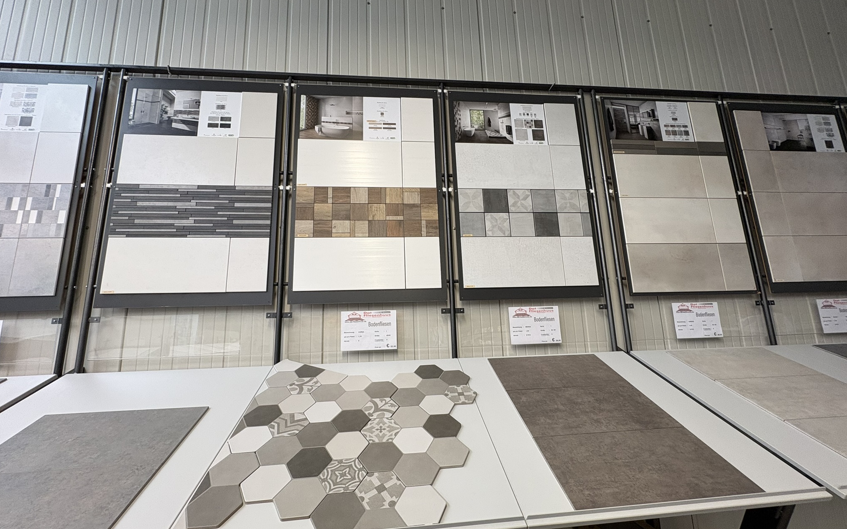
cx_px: 426
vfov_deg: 74.7
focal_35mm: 15
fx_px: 346
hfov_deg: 101.5
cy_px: 284
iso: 125
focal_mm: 2.22
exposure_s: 1/100
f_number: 2.2
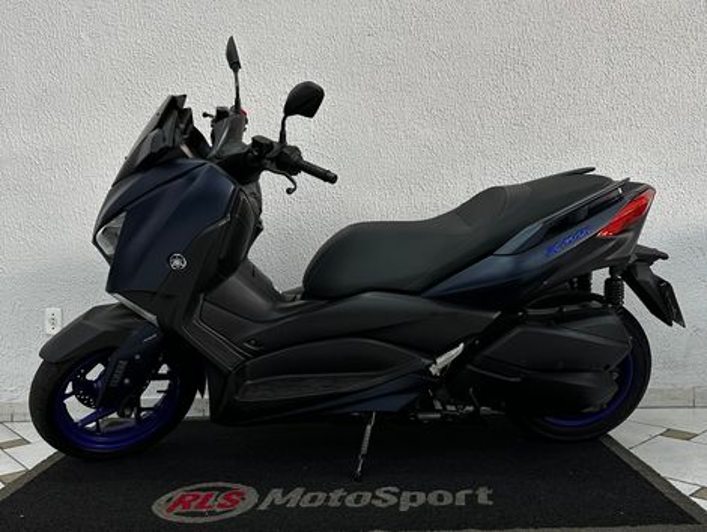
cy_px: 266
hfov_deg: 71.5
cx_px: 354
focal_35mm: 24
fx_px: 491
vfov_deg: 56.9
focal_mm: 6.86
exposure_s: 1/60
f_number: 1.78
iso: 125
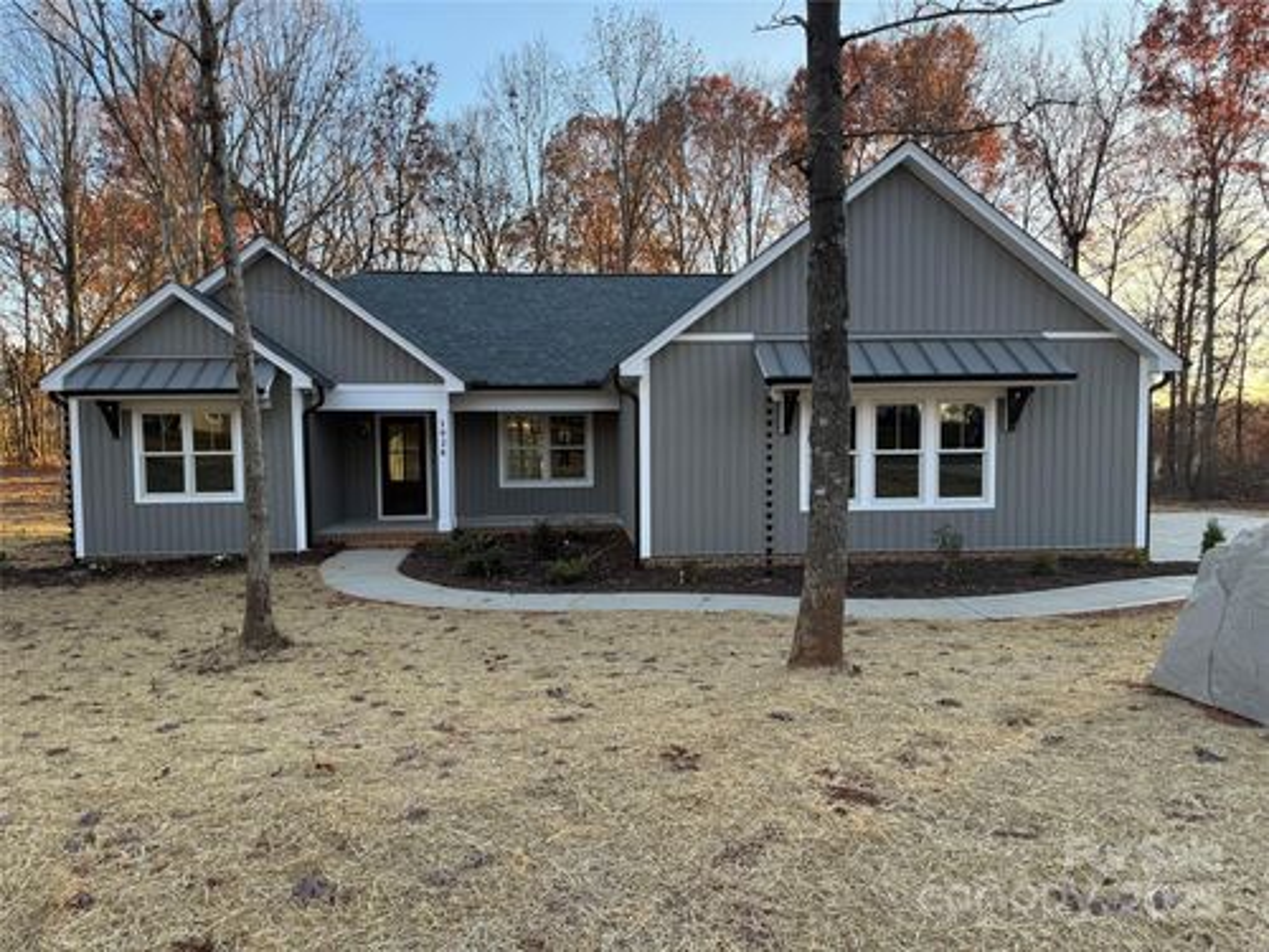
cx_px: 634
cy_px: 476
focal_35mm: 24
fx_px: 880
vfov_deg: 56.8
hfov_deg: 71.6
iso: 80
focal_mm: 6.76
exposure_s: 1/315
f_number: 1.78
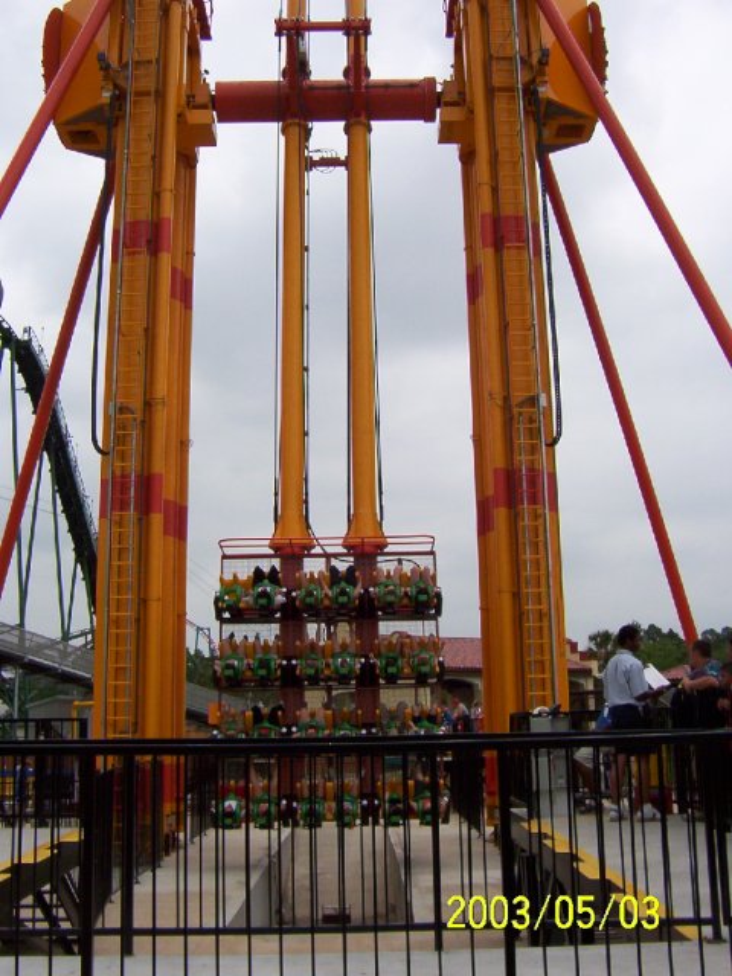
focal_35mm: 36
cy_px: 488
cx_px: 366
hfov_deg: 39.7
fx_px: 1015
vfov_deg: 51.4
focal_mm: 5.54
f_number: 5.24
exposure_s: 1/929
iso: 100
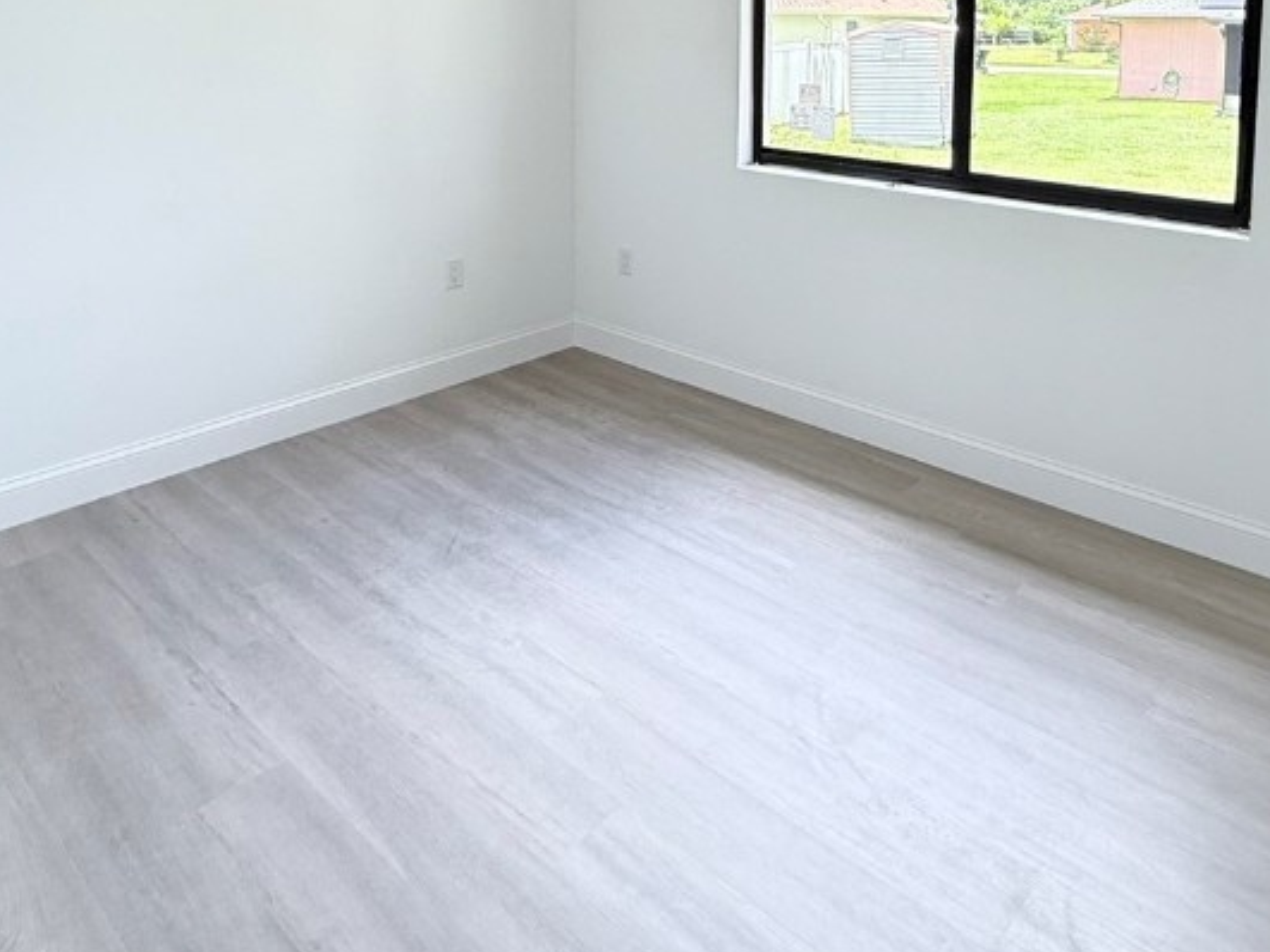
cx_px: 718
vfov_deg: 46.6
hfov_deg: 65.1
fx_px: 990
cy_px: 108
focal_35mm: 27
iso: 100
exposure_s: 1/120
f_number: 2.2
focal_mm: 2.22
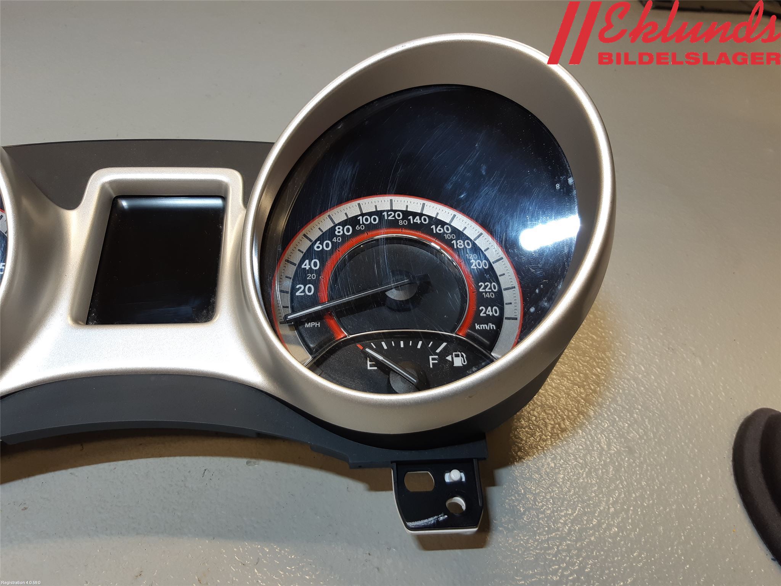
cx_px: 390
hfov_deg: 67.3
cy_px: 293
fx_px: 587
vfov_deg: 53.1
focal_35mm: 26
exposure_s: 1/50
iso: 40
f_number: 1.7
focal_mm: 3.93
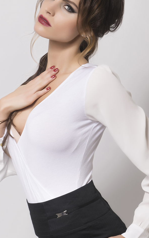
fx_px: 838
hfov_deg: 10.2
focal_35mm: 129
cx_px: 78
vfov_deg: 16.2
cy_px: 150
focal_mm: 50
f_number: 16
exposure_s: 1/100
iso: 200
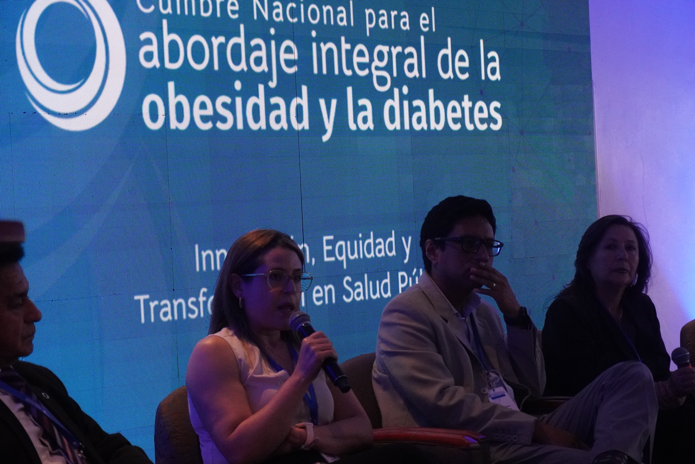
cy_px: 232
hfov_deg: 27.0
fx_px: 1448
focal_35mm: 75
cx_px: 348
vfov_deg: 18.2
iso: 5000
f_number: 5.6
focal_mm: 50
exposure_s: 1/160
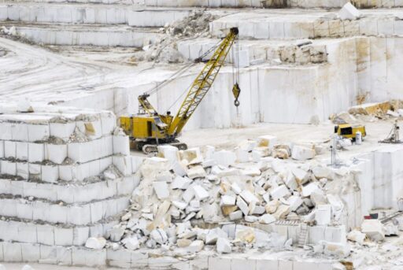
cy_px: 135
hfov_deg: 11.2
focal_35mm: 183
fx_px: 2052
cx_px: 202
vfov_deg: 7.5
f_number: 7.1
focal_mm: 122
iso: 100
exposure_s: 1/500
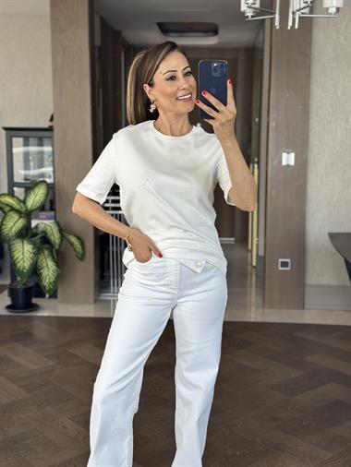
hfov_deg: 30.3
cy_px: 234
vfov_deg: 39.6
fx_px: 648
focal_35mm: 48
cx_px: 176
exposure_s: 1/129
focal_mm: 6.86
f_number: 1.78
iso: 64
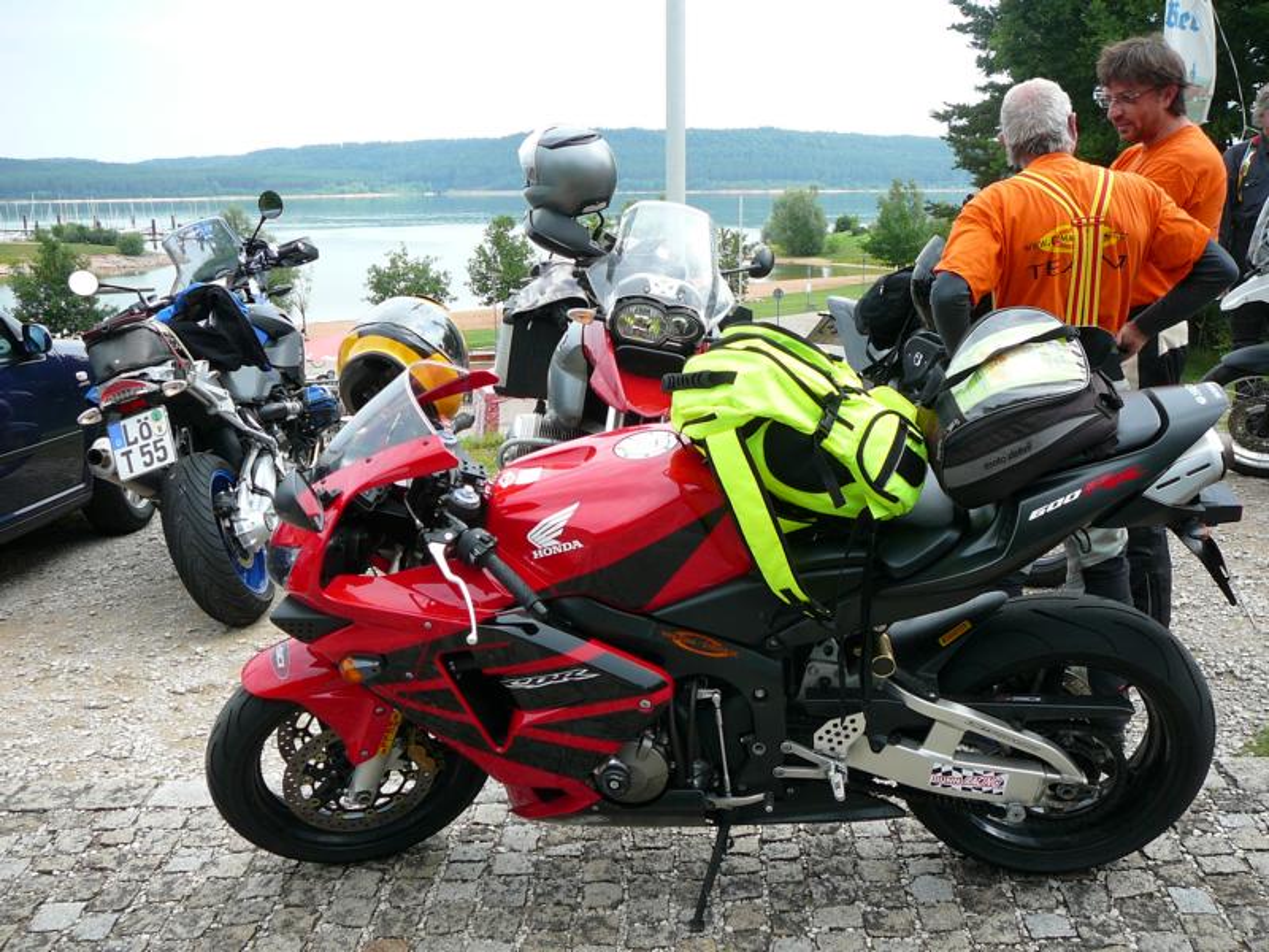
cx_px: 634
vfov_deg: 40.7
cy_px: 476
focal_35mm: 35
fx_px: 1283
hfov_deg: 52.6
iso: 80
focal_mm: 5.2
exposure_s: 1/400
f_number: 2.8
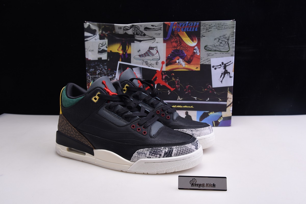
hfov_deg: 54.4
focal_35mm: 35
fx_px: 298
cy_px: 102
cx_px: 153
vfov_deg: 37.9
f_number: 11
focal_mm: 35
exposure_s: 1/125
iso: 100
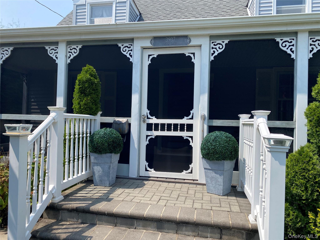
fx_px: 240
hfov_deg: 67.3
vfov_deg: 53.1
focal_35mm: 26
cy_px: 120
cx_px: 160
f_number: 1.8
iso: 32
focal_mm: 4.25
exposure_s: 1/1996
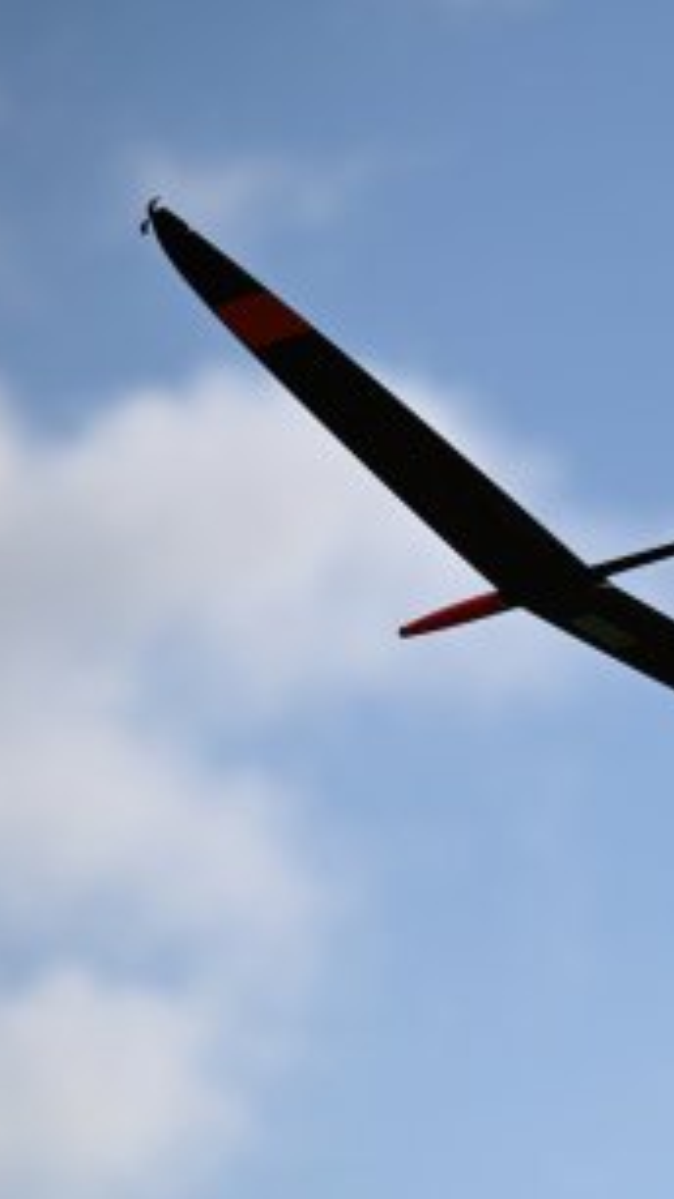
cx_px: 754
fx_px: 16244
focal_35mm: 511
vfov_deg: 4.2
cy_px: 580
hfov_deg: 2.4
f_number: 7.1
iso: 640
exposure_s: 1/8000
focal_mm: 300
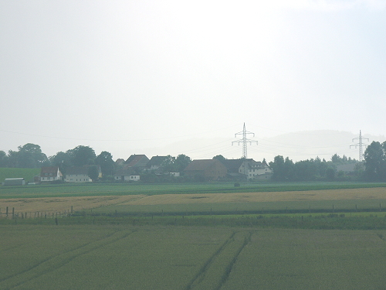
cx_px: 193
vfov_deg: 10.8
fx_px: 1528
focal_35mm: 137
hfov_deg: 14.4
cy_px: 145
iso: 50
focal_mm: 22.8
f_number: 4
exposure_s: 1/400
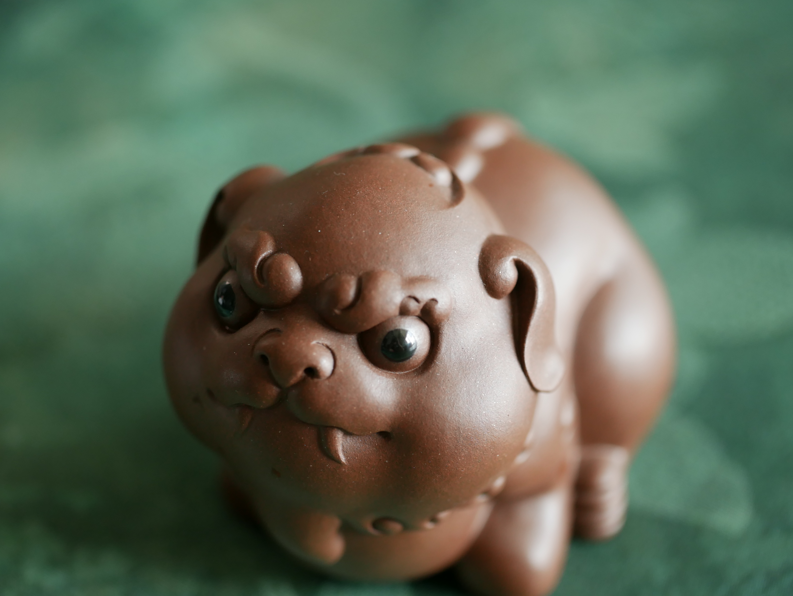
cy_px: 323
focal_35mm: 108
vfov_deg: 13.7
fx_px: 2475
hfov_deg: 18.2
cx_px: 353
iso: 320
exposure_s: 1/100
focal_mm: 45
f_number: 2.8
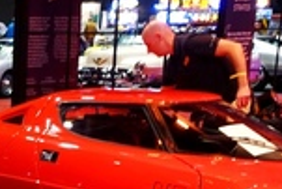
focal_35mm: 131
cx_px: -185
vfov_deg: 10.0
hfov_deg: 14.2
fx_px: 1027
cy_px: 314
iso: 320
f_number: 2.8
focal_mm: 12.2
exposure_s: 1/40
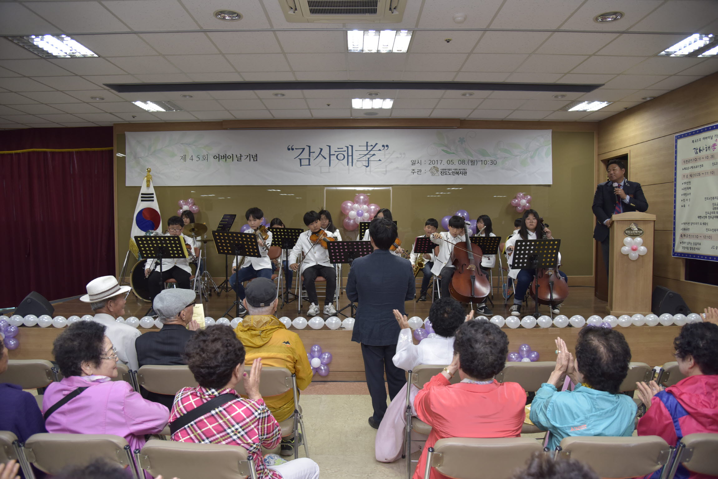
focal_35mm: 24
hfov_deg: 73.7
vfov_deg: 53.2
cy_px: 240
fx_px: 479
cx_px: 359
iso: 800
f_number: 4
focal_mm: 24
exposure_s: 1/125
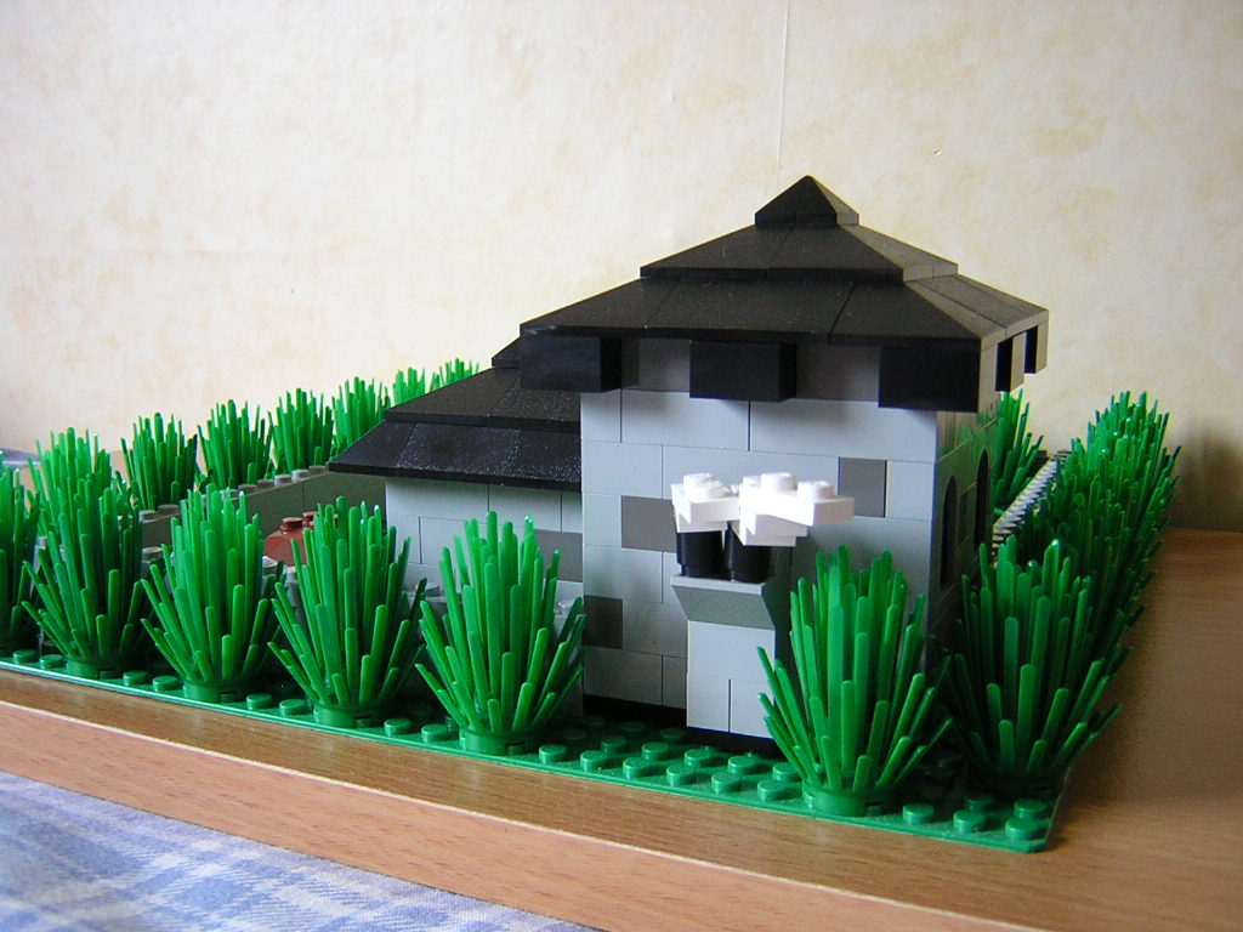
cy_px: 466
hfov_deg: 51.4
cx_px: 622
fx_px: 1293
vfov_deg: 39.7
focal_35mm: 36
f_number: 2.6
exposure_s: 1/3.5
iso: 268
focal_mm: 4.7
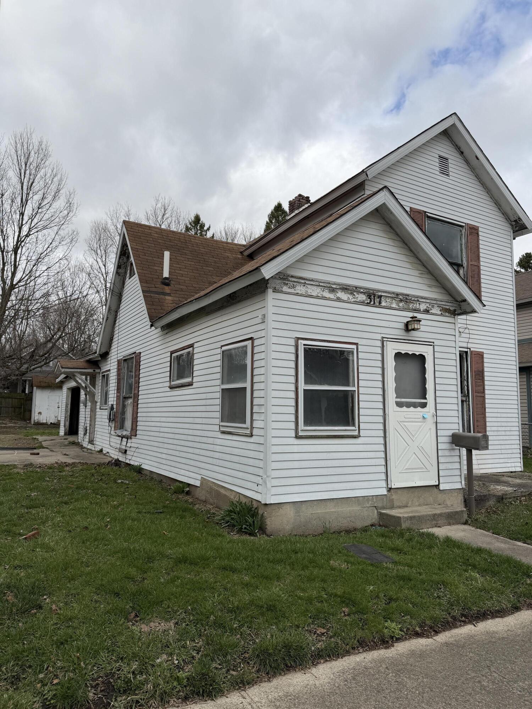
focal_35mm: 24
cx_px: 266
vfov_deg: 71.6
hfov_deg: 56.8
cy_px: 354
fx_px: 492
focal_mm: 6.76
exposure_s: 1/4673
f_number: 1.78
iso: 80
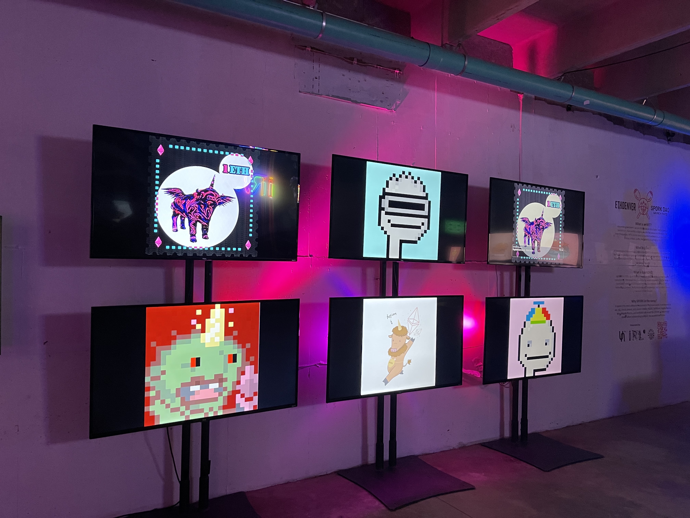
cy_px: 259
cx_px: 345
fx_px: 518
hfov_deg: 67.3
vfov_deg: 53.1
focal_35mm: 26
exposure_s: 1/60
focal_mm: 5.1
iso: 320
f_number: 1.6
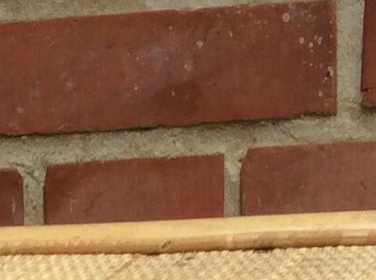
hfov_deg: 9.4
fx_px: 2200
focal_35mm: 203
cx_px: -232
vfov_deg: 6.6
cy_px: 833
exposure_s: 1/113
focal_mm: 3.3
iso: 32
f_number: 2.4
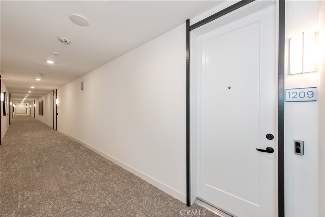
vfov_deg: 81.2
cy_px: 108
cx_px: 162
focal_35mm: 14
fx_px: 126
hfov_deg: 104.2
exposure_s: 1/80
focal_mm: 14
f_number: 4.5
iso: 800
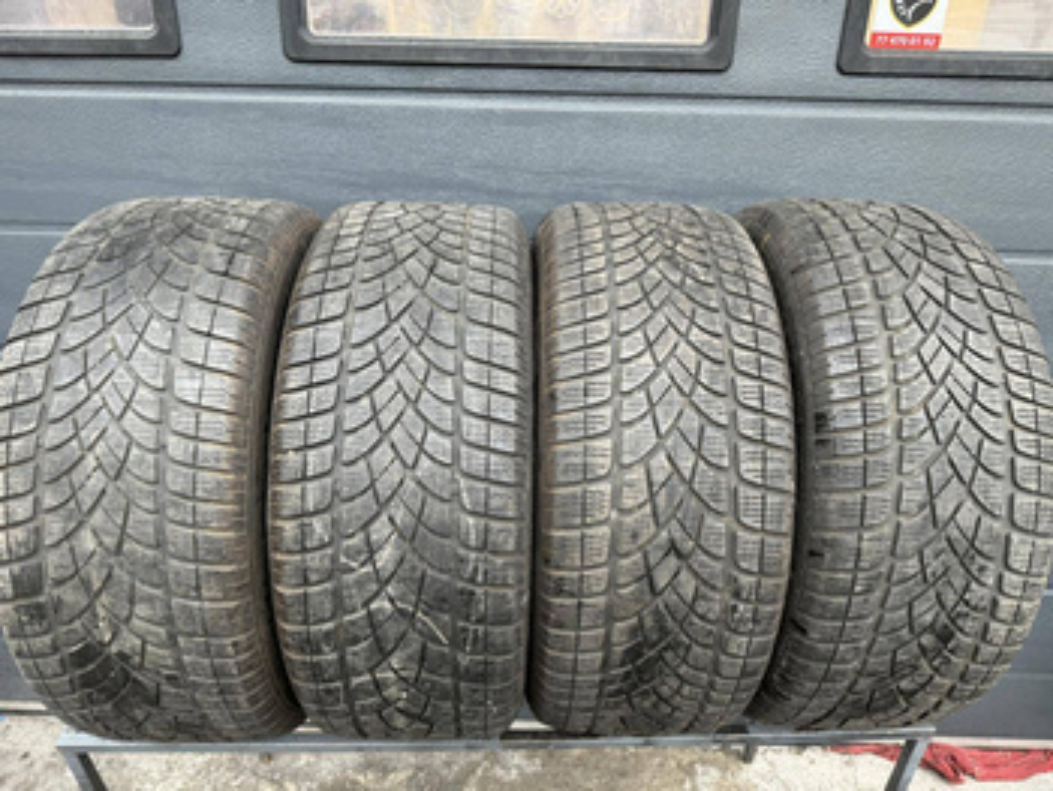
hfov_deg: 71.6
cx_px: 526
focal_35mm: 24
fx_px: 731
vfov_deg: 56.9
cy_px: 396
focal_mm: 6.86
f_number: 1.78
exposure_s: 1/74
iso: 200
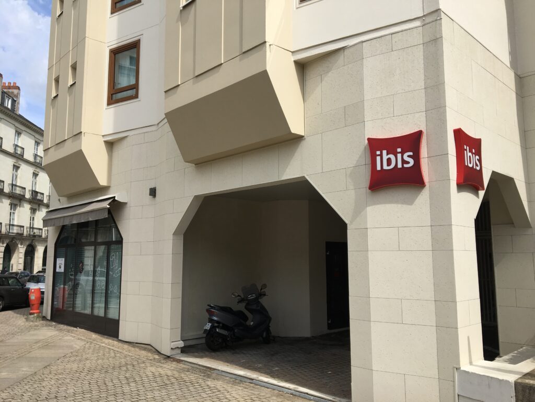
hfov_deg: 61.7
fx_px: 448
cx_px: 268
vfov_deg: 48.2
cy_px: 201
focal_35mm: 29
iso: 25
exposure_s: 1/1508
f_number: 2.2
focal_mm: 4.15
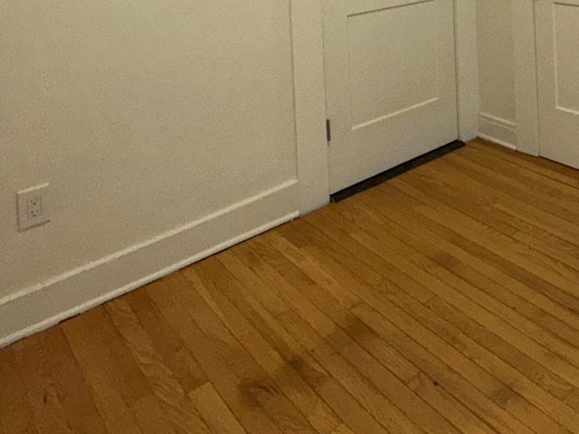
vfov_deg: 33.3
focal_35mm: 35
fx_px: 585
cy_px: -86
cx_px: 551
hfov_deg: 46.0
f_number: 2.2
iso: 125
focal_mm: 2.22
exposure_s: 1/120
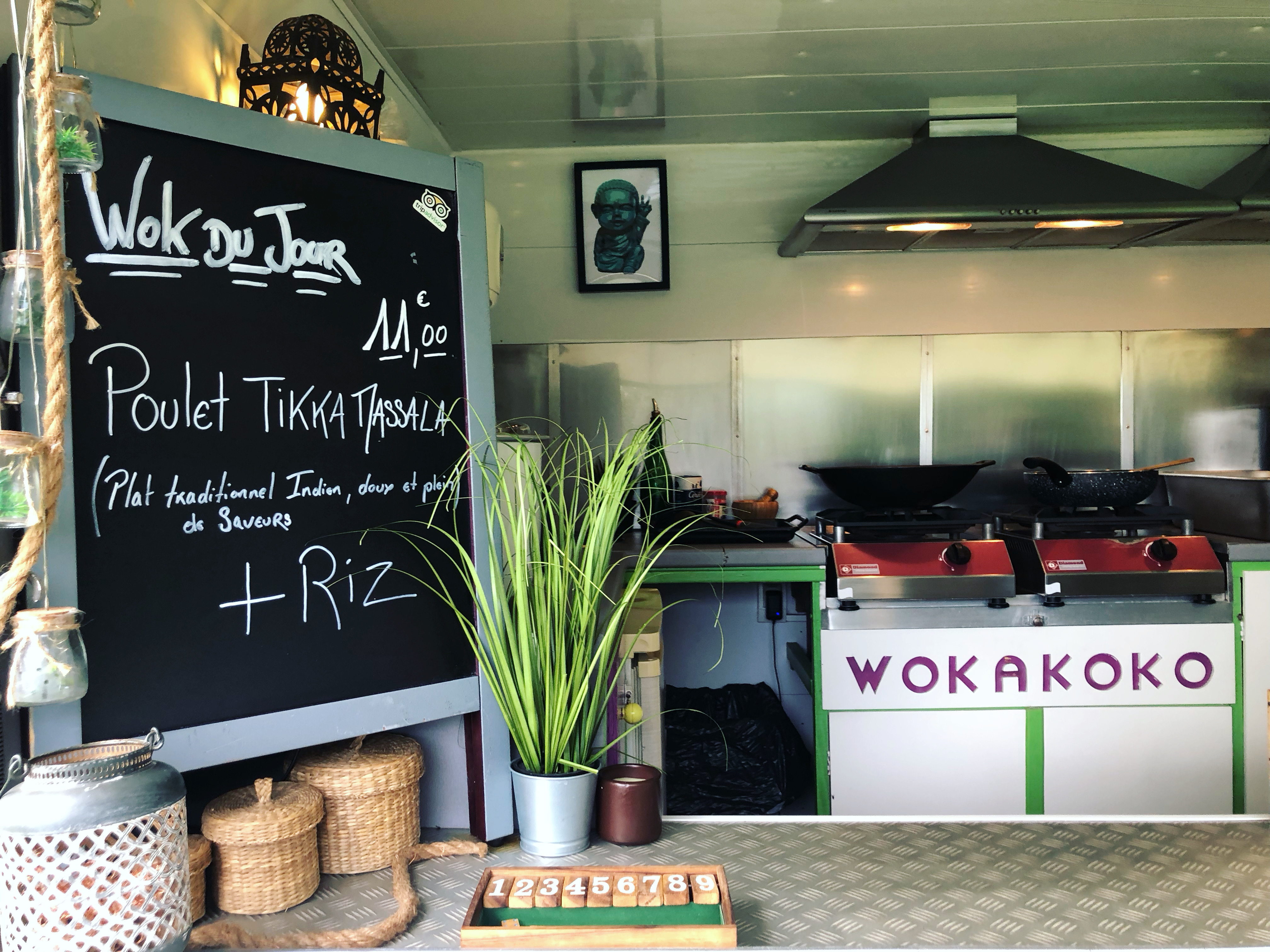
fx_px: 1027
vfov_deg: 49.7
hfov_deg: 63.4
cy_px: 476
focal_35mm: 28
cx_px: 635
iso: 32
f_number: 1.8
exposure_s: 1/33
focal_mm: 3.99
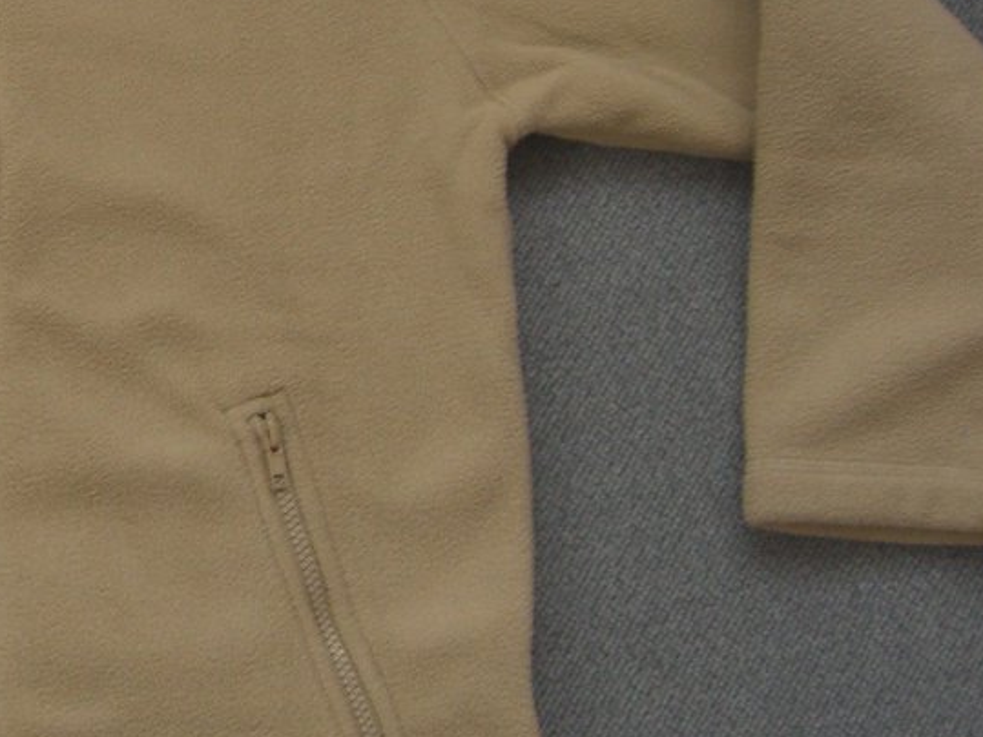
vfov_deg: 15.6
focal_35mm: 94
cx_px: -32
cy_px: 140
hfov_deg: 20.1
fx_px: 2669
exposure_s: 1/25
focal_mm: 7.9
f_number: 2.8
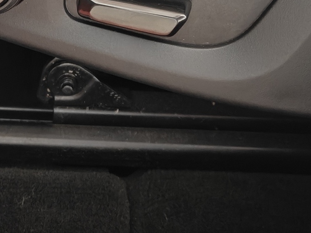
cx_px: 82
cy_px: -100
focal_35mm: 69
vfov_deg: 19.1
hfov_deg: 27.8
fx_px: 620
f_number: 1.8
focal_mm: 5.59
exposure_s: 1/20
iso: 3200
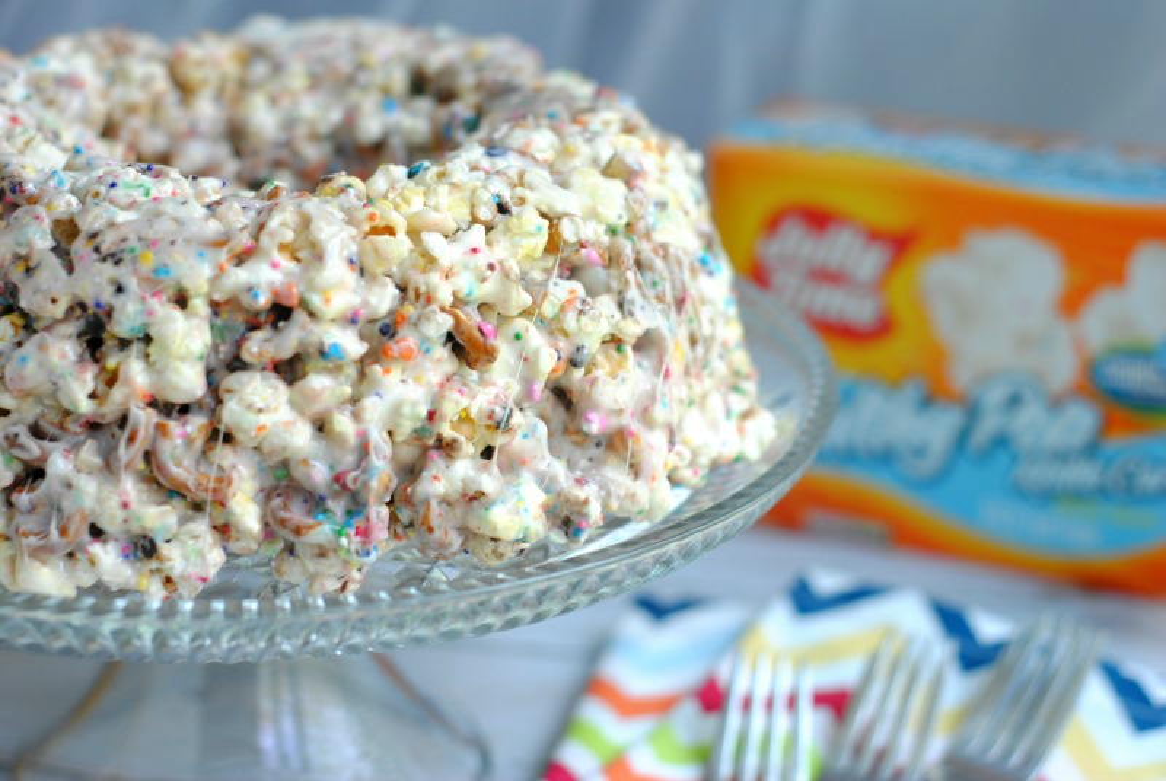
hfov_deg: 27.0
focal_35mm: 75
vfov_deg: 18.2
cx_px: 583
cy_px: 390
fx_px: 2433
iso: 400
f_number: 2.5
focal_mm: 50
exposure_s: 1/200
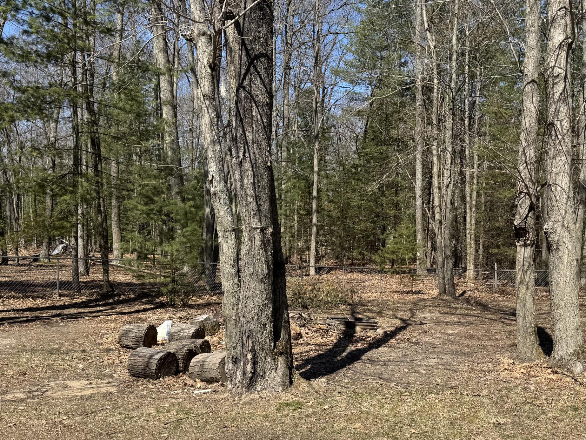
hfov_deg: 47.4
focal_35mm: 39
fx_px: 660
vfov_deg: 36.6
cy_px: 280
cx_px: 371
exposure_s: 1/3247
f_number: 1.78
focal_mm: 6.76
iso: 80
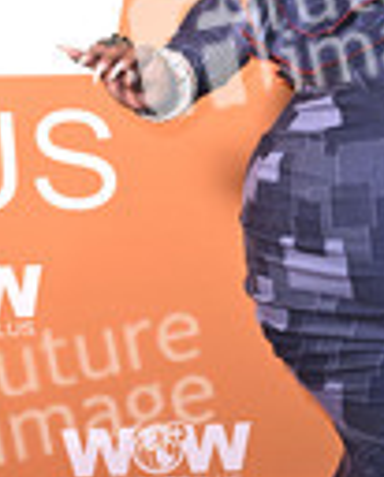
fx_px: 1571
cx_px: 429
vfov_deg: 17.3
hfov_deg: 13.6
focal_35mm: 111
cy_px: 216
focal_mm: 38
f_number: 7.1
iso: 1600
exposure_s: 1/200
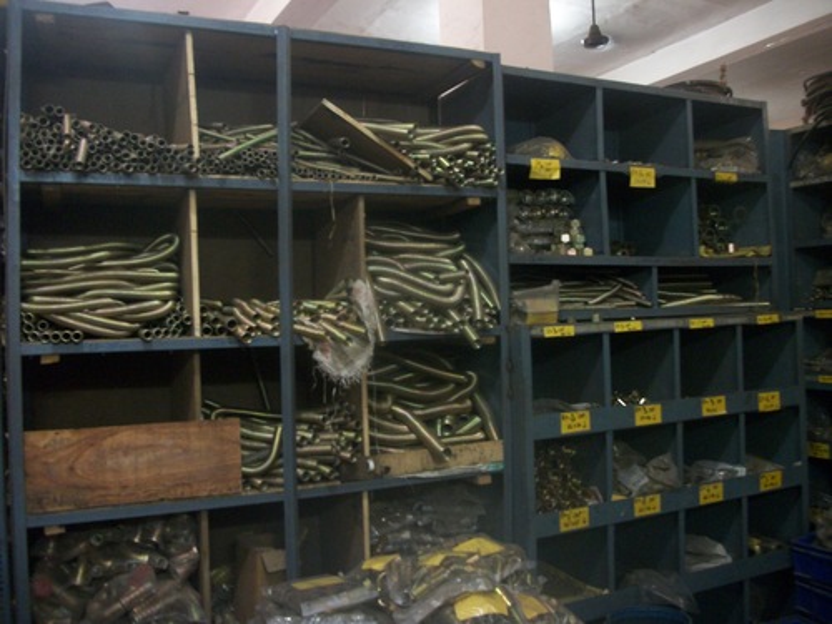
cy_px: 312
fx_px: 769
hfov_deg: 56.8
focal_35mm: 32
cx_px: 416
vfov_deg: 44.2
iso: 250
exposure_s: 1/8
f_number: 2.9
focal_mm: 5.7
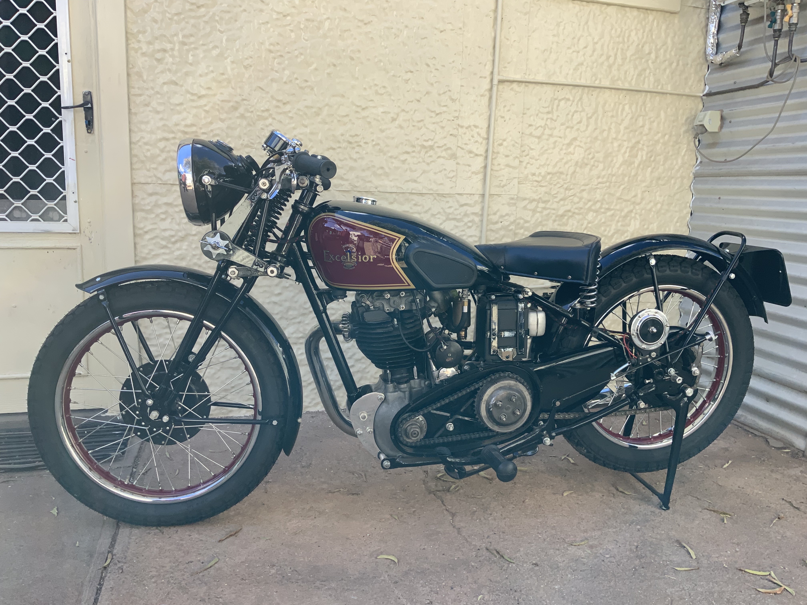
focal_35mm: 29
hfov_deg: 61.7
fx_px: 676
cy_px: 302
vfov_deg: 48.2
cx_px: 404
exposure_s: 1/256
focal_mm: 3
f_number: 1.8
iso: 16
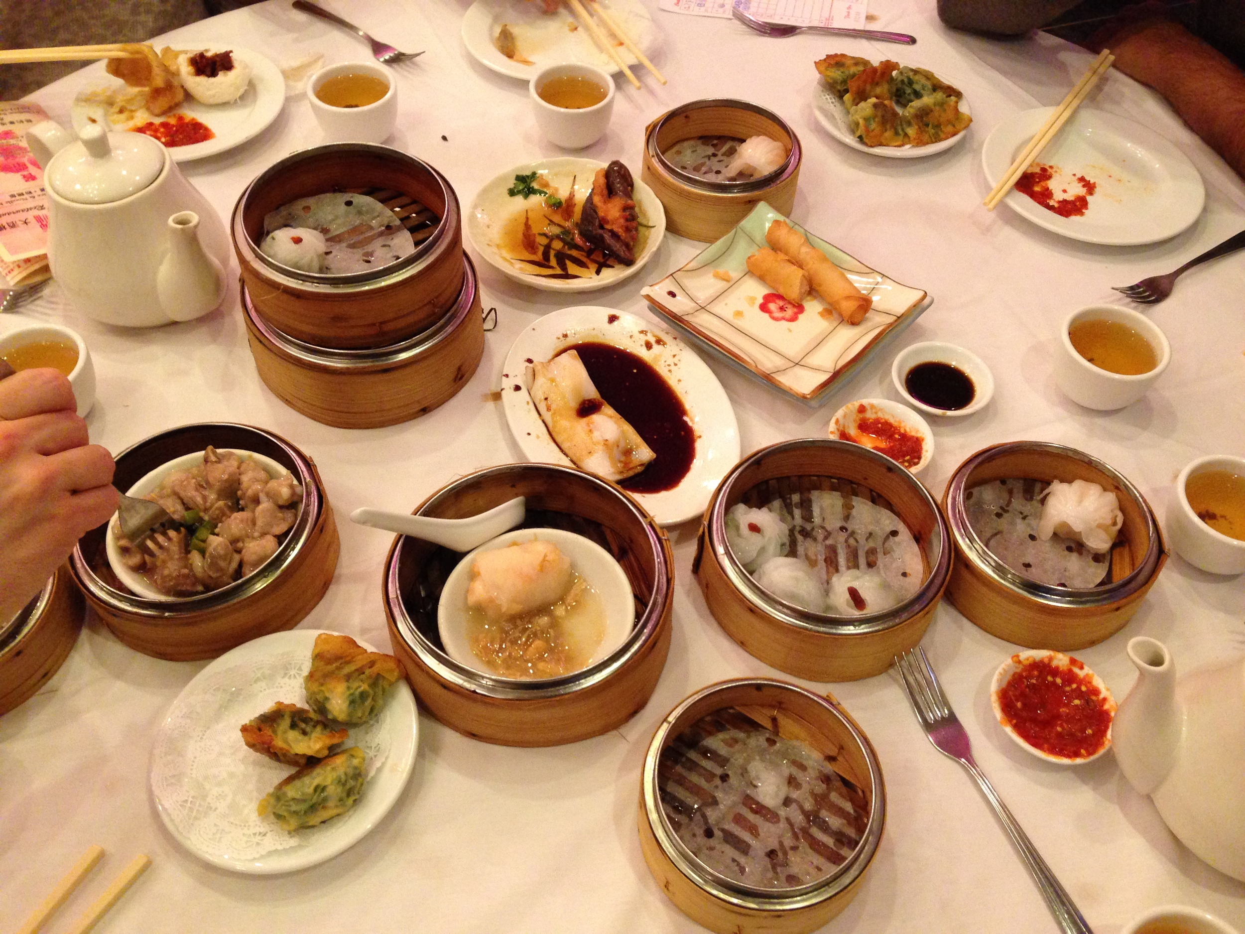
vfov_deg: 42.9
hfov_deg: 55.4
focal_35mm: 33
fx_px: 1187
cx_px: 622
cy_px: 467
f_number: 2.4
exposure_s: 1/20
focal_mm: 4.12
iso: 320
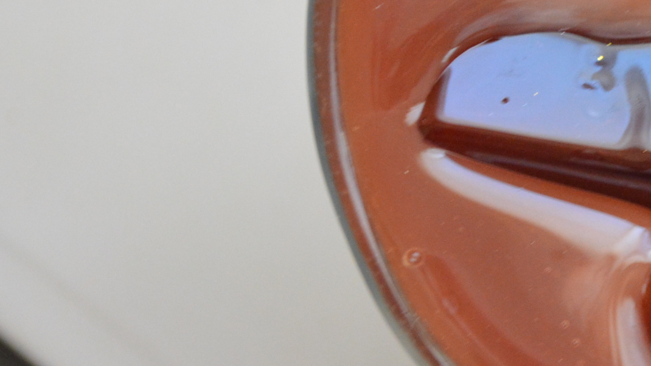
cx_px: 836
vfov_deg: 5.7
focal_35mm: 211
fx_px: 3642
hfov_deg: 10.0
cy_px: 45
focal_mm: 48
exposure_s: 1/50
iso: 1600
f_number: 5.6
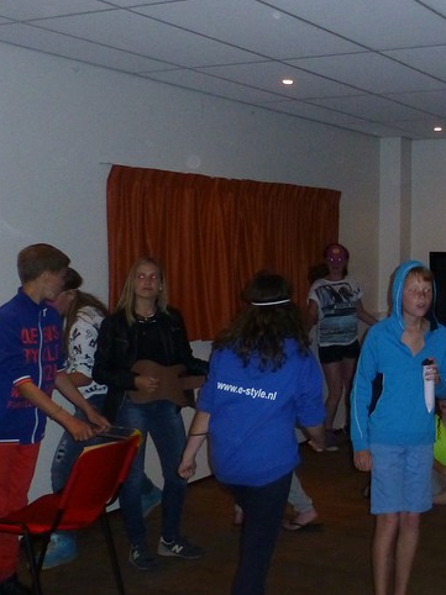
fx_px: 877
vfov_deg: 37.4
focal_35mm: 51
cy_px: 251
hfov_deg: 27.5
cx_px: 404
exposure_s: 1/60
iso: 500
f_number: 3.3
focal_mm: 4.3
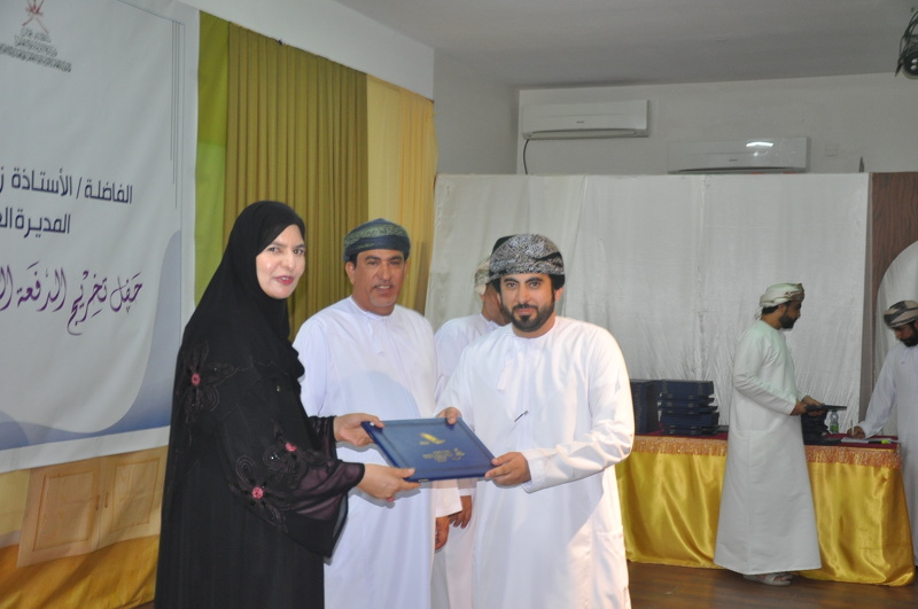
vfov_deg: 25.7
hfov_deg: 37.9
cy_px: 304
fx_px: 1337
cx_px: 459
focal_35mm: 52
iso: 800
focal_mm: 35
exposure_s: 1/60
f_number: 4.5
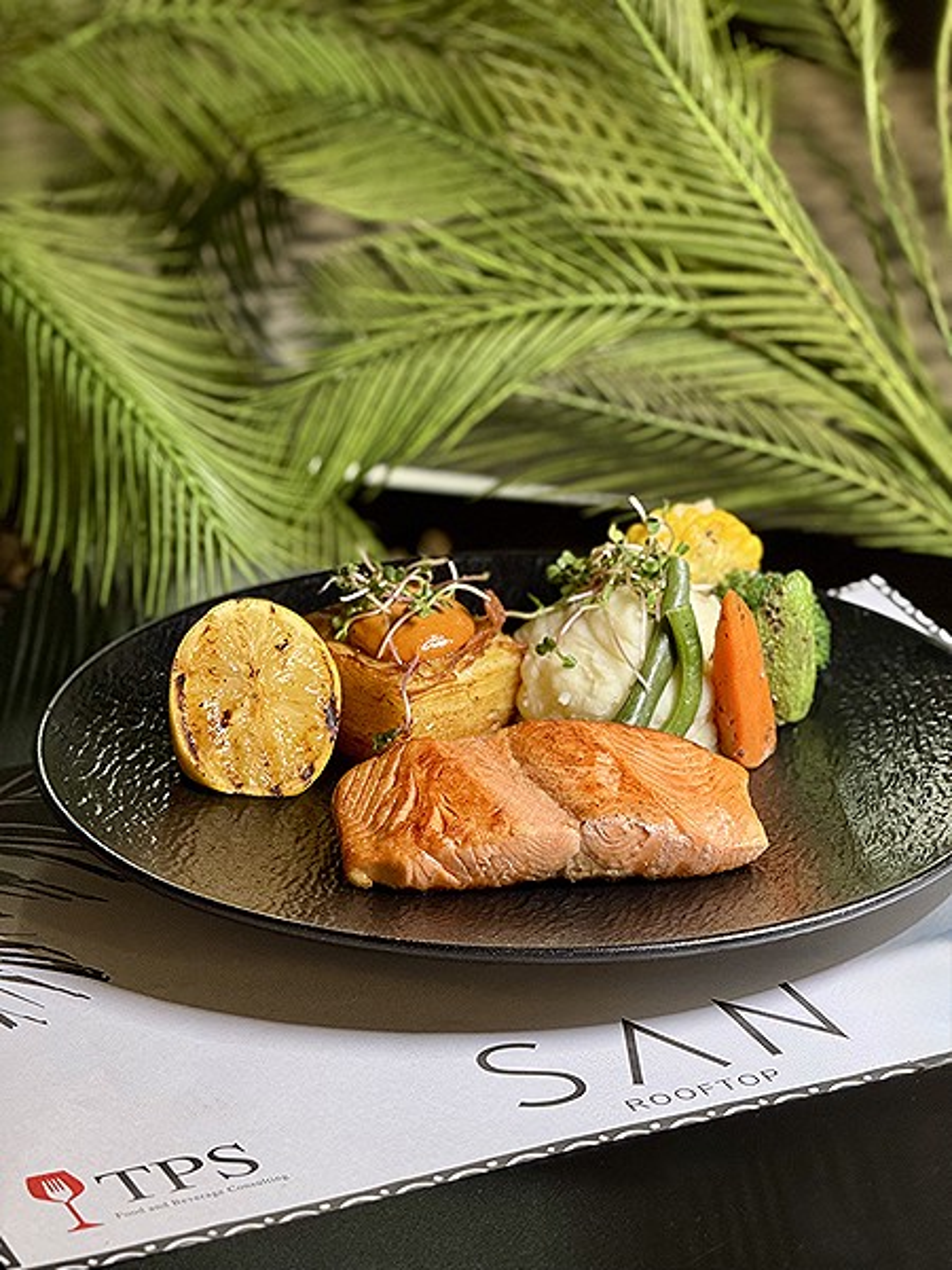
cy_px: 635
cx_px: 476
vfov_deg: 16.4
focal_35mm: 120
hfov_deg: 12.3
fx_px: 4400
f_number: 2.8
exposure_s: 1/50
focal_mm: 15.66
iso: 250
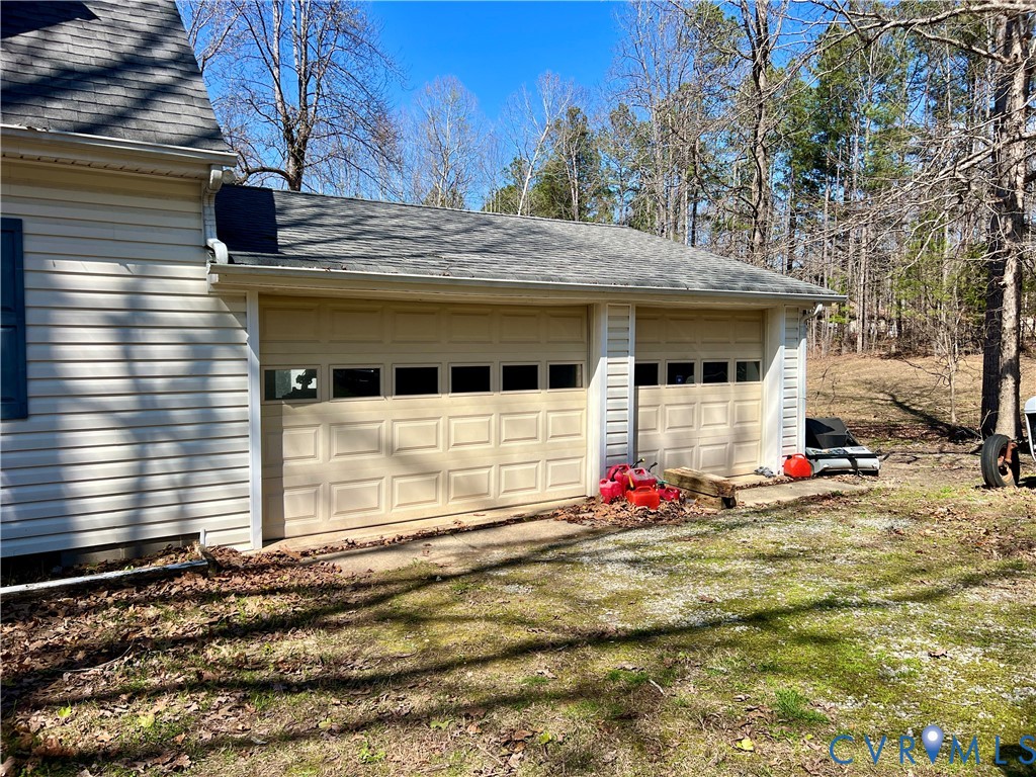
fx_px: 778
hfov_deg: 67.3
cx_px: 518
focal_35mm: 26
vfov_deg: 53.1
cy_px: 388
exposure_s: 1/3571
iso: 50
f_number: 1.5
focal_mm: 5.7
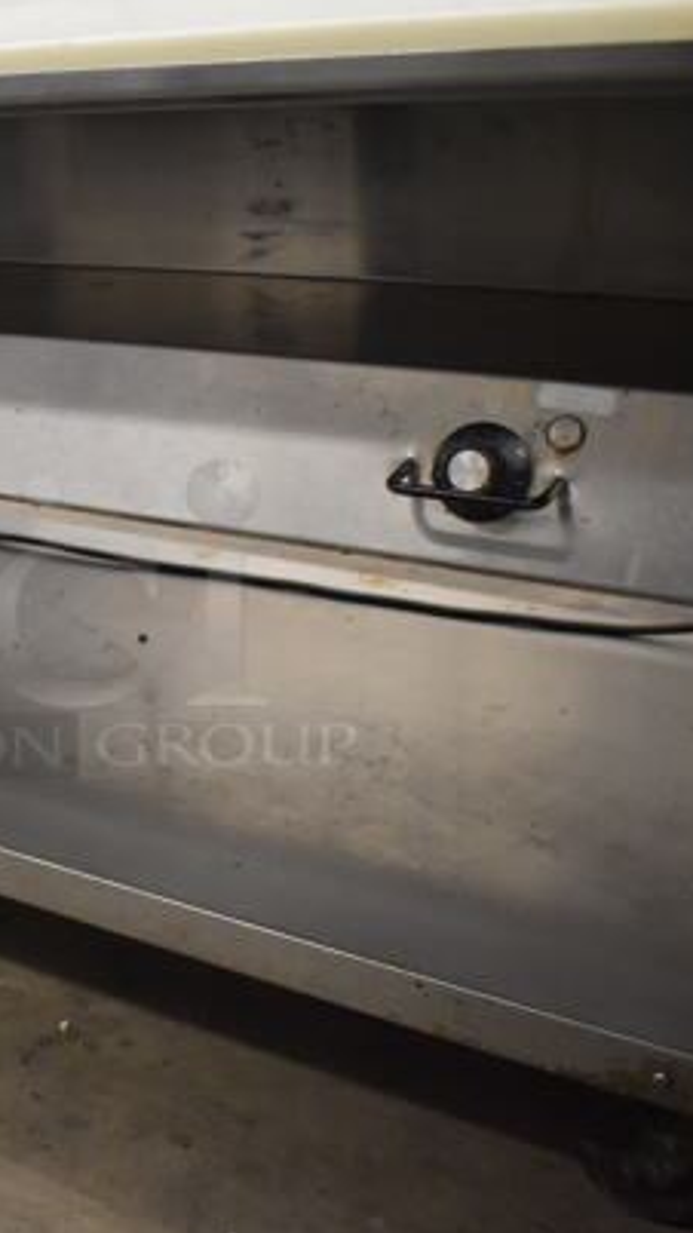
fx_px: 1405
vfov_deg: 47.4
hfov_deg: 26.6
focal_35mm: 43
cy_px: 616
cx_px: 43
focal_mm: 18
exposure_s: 1/125
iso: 1600
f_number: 3.5
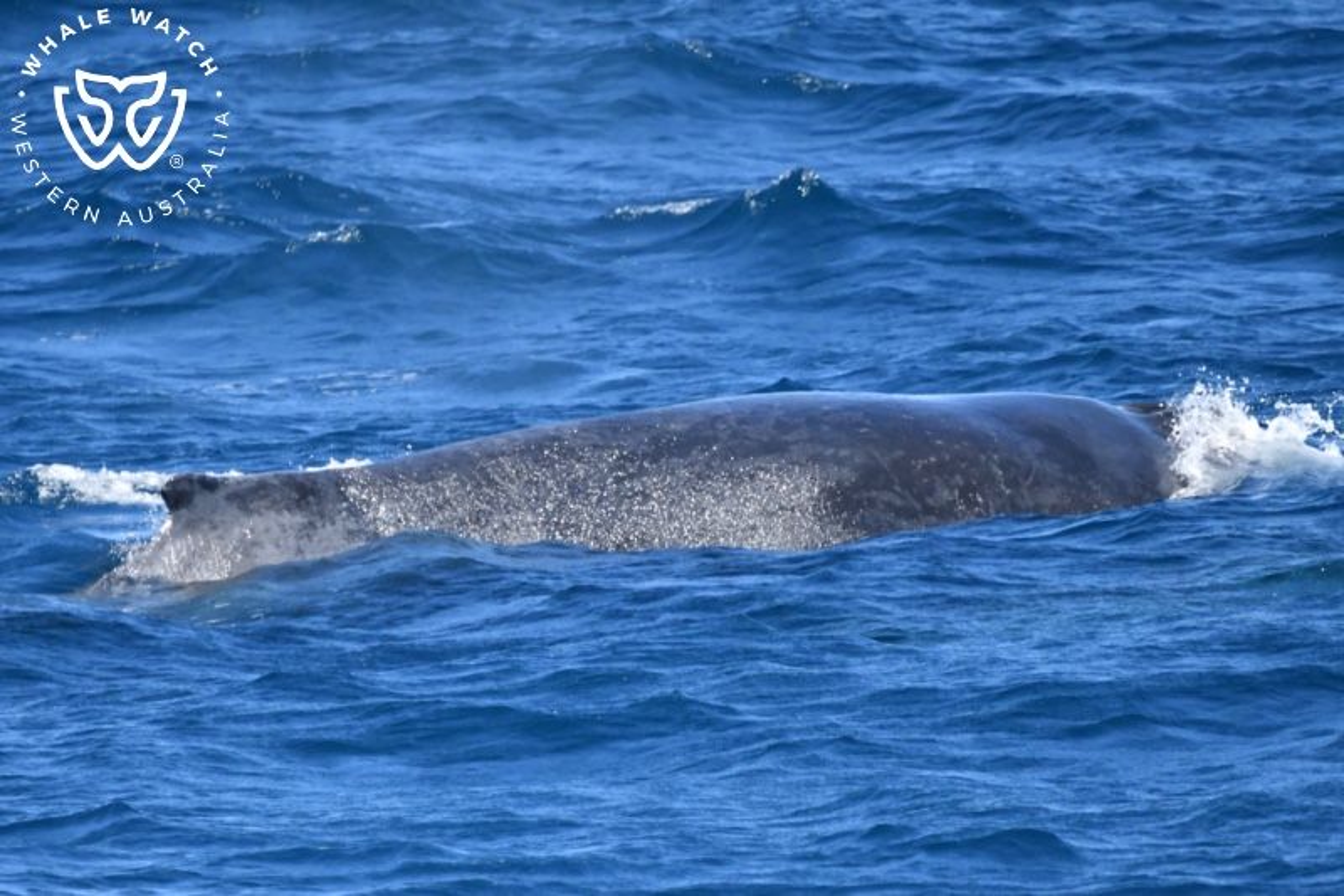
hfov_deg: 3.4
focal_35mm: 600
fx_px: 22394
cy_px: 448
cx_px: 672
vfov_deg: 2.3
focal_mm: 600
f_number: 6.3
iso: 2200
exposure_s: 1/8000
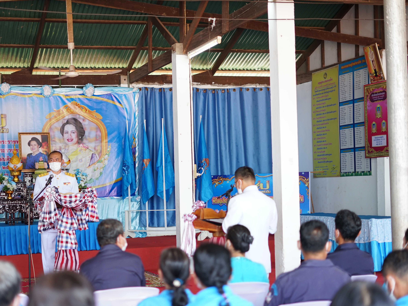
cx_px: 167
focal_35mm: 64
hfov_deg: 30.2
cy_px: 171
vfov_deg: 22.9
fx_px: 754
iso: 400
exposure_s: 1/250
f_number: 1.8
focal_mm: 50
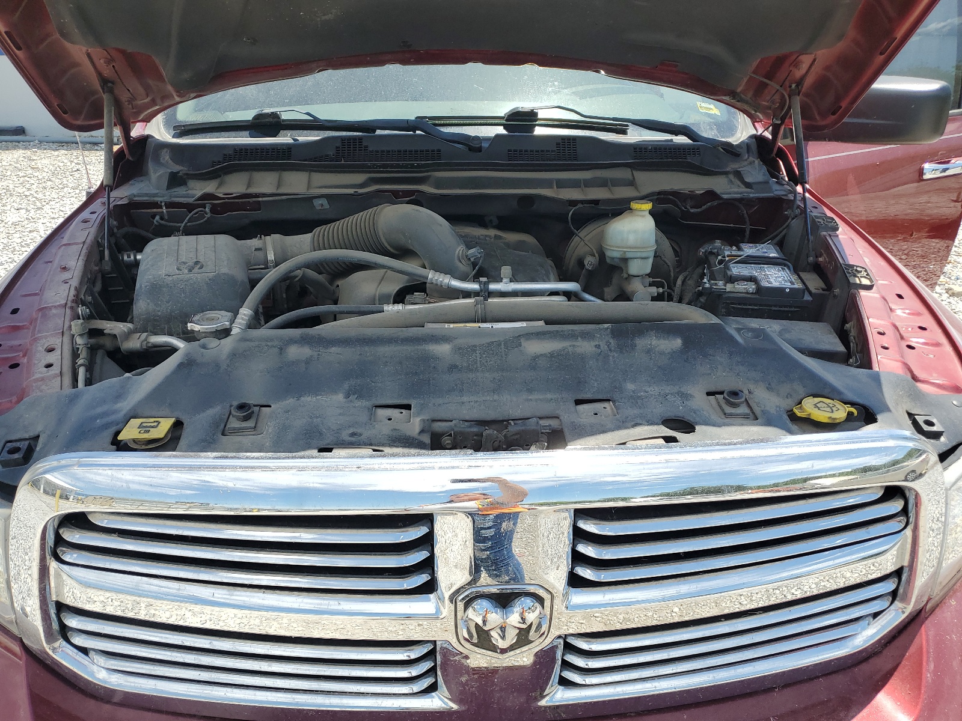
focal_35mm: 26
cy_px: 360
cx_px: 481
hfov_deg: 67.3
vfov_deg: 53.1
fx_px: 723
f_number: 1.5
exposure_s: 1/2000
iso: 50
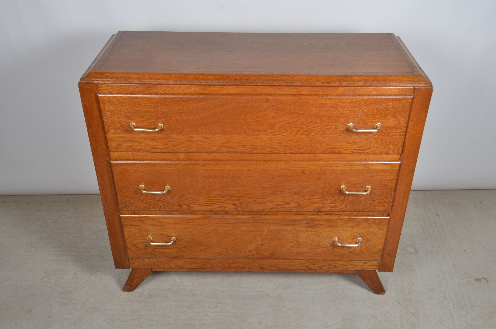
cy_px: 164
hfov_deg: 53.2
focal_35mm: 36
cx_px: 248
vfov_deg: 36.7
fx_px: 495
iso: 100
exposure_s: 1/125
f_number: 14
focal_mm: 24
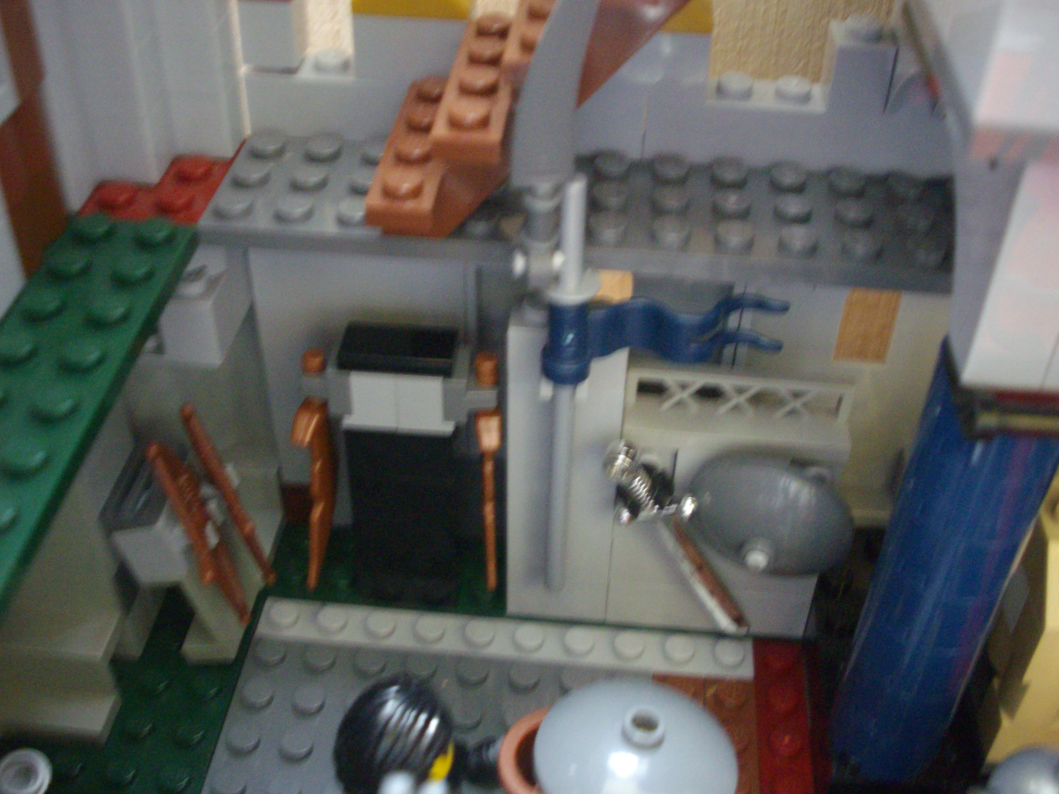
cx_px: 530
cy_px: 397
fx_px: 1132
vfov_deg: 38.7
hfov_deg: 50.1
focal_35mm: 37
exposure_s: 1/4
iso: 400
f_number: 2.8
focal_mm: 6.2
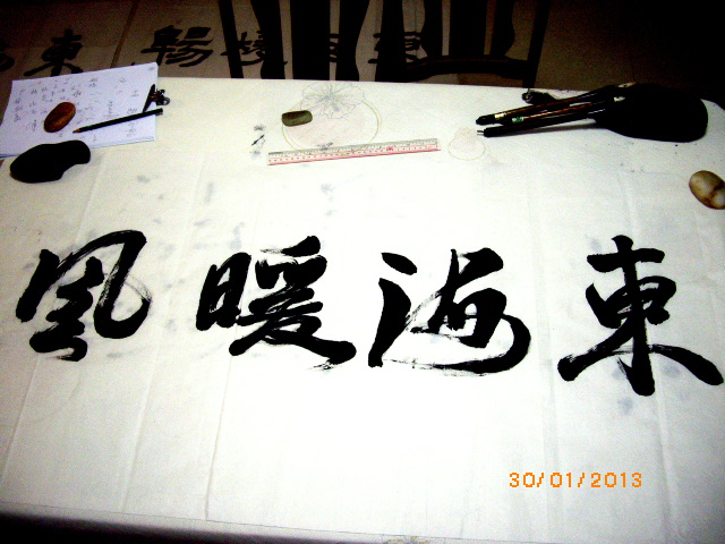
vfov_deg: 37.7
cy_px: 272
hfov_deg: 49.0
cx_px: 362
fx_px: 796
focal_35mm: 38
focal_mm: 7.9
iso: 400
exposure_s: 1/40
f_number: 2.8
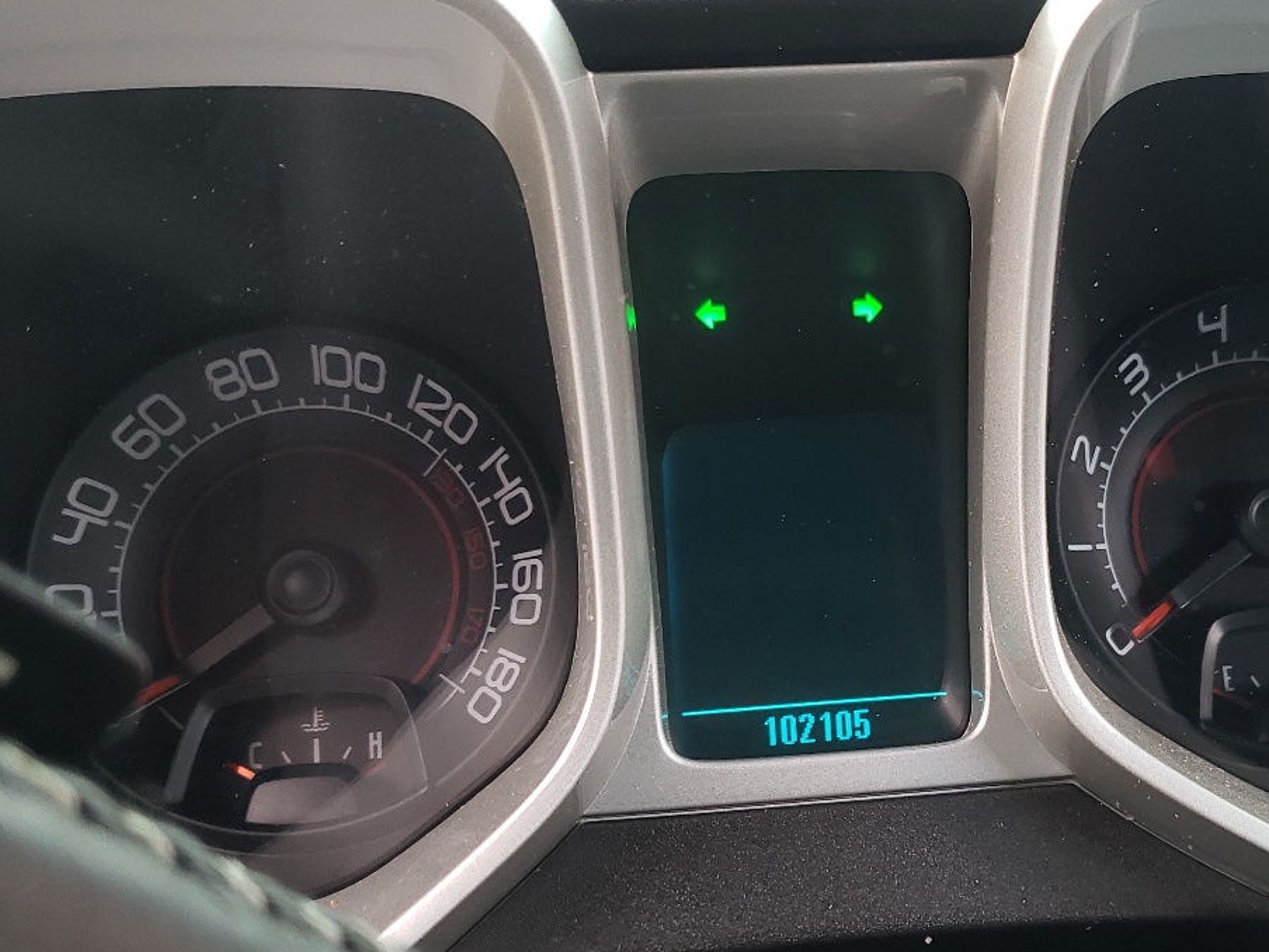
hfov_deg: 40.4
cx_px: 911
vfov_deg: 31.5
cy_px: 463
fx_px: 1686
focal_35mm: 46
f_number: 1.5
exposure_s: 1/60.2
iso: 97
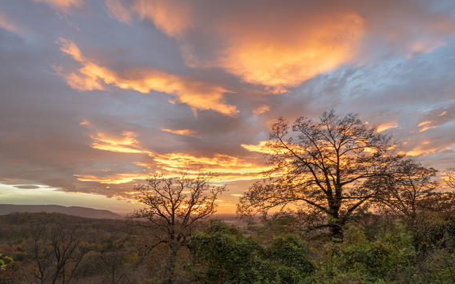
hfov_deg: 97.8
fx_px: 198
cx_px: 221
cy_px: 155
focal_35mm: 16
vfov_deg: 71.1
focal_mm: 15
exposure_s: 1/4
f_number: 8
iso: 200
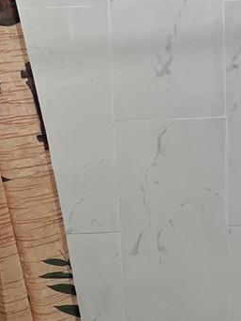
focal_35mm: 91
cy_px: 234
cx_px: 183
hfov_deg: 16.1
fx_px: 845
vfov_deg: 21.4
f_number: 1.5
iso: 80
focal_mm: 5.7
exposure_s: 1/120
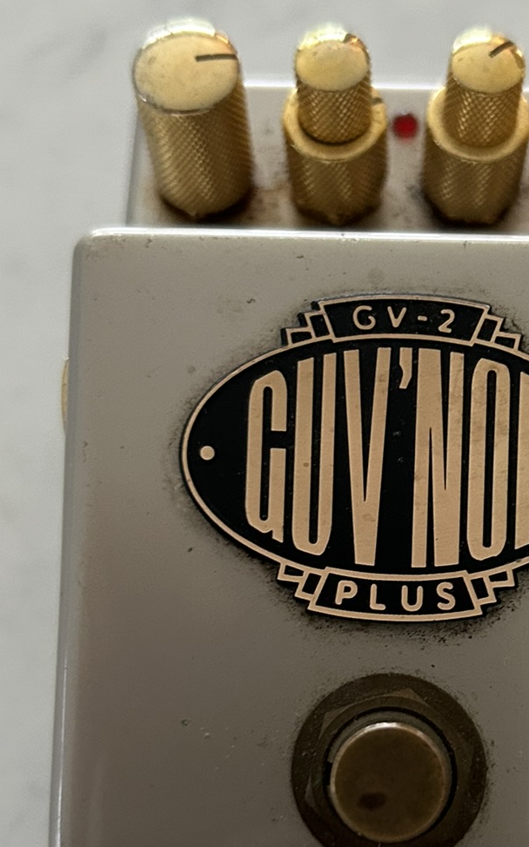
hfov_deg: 22.2
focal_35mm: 58
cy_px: 581
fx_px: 1338
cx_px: 392
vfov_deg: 34.7
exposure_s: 1/60
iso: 250
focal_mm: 5.7
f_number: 1.5
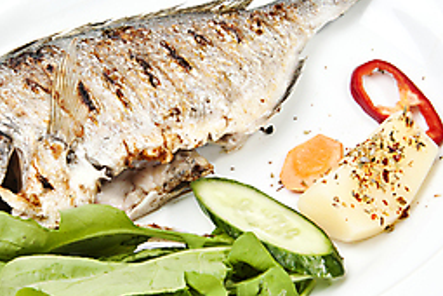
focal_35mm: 94
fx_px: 1157
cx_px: 144
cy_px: 162
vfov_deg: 14.5
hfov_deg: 21.6
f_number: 16
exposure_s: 1/125
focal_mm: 40
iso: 50
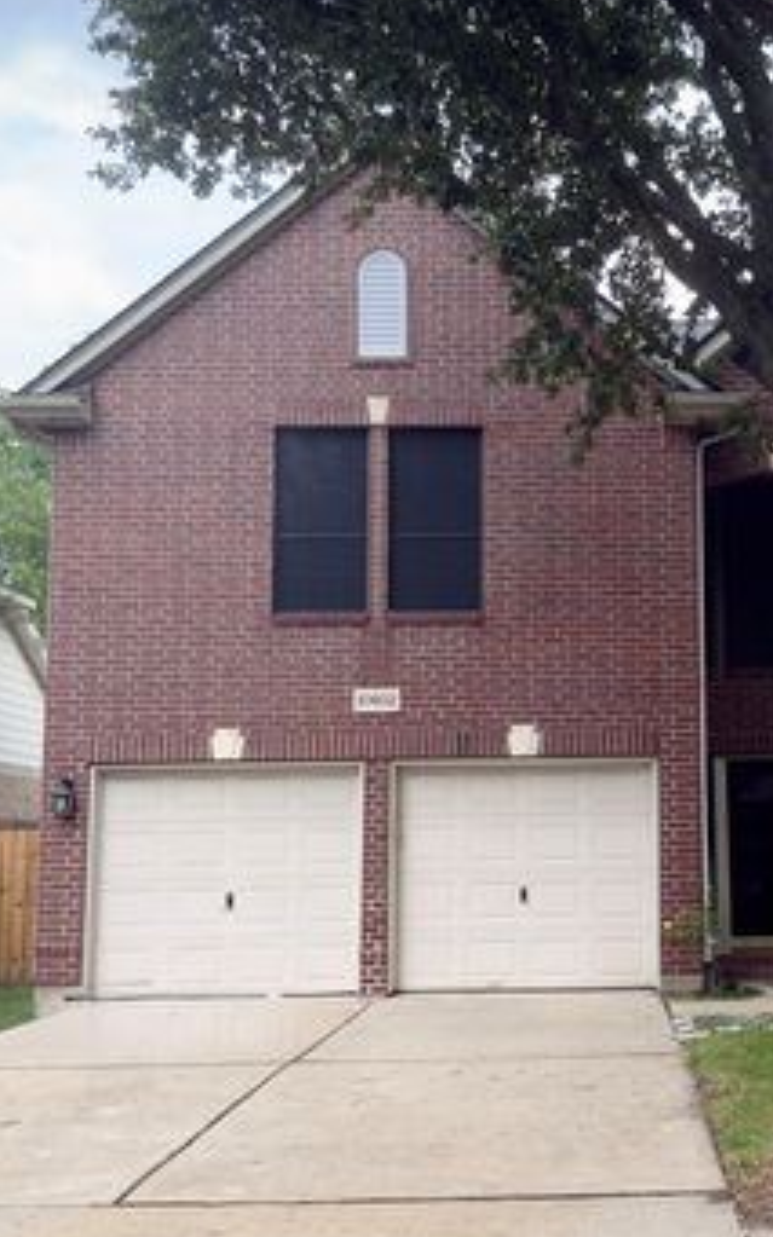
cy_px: 622
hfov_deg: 29.7
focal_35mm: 42
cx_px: 639
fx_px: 1416
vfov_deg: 47.2
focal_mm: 6.76
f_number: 1.78
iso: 100
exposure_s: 1/736
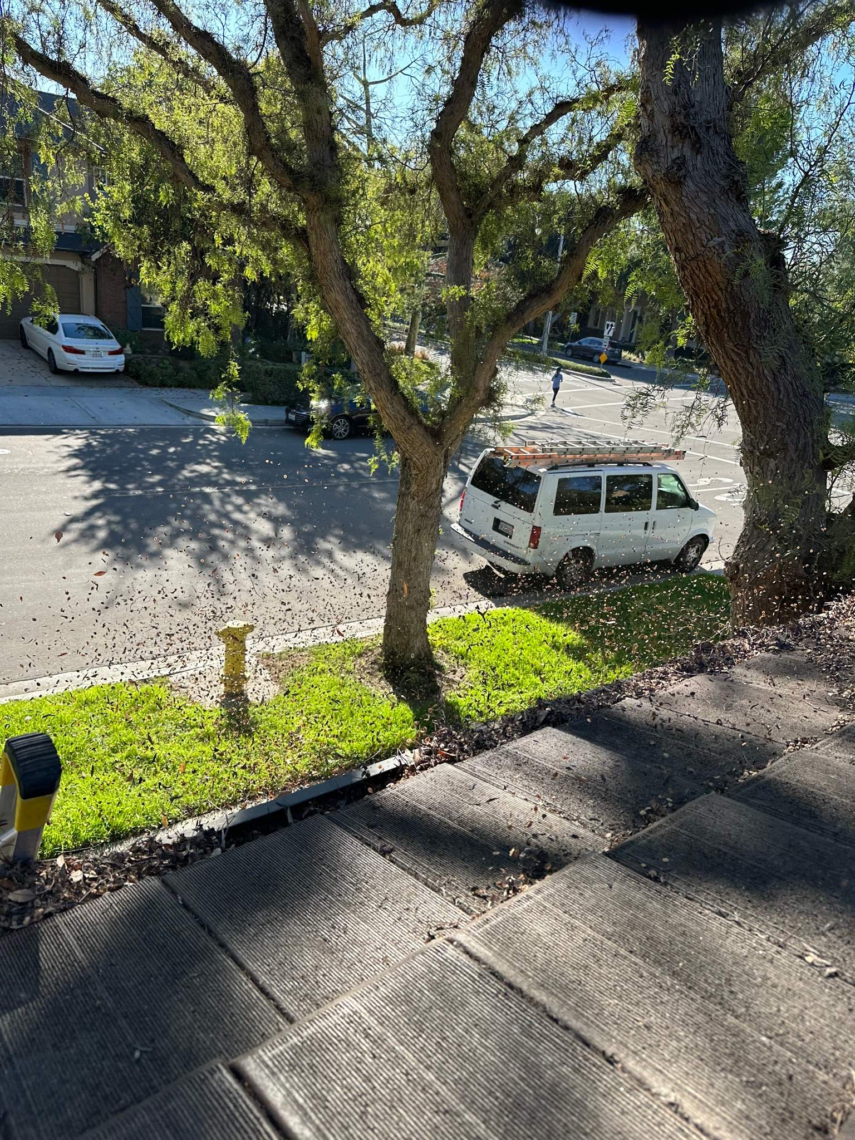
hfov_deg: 56.8
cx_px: 428
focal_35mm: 24
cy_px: 570
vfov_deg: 71.6
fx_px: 790
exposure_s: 1/1321
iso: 80
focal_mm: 6.86
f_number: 1.78
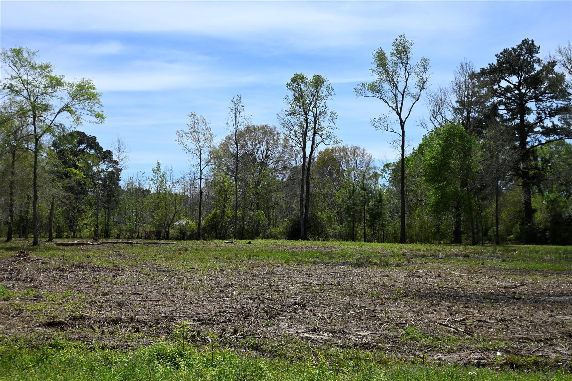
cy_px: 190
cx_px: 286
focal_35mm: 39
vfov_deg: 34.2
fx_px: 620
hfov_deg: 49.6
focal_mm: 26
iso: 100
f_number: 9
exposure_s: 1/320
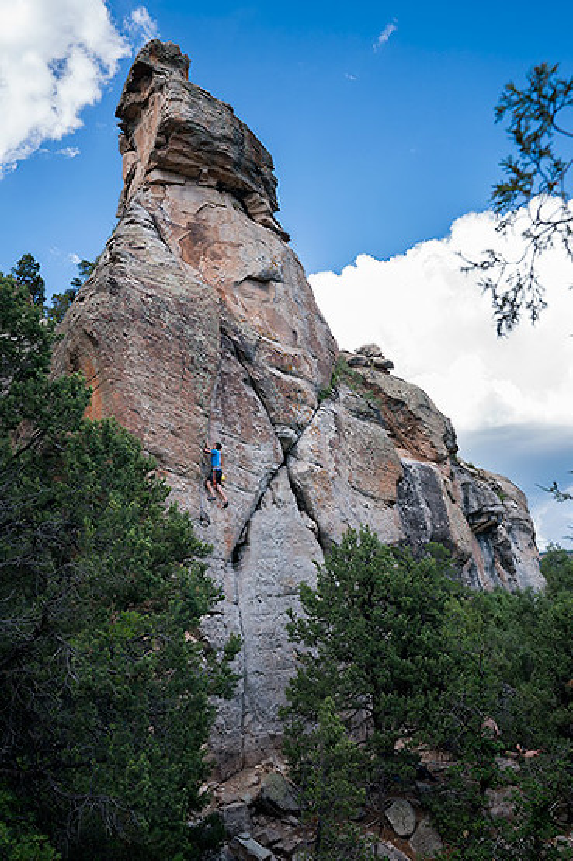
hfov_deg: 37.8
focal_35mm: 35
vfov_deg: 54.4
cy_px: 430
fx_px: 836
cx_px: 286
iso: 400
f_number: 9
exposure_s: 1/60
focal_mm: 35
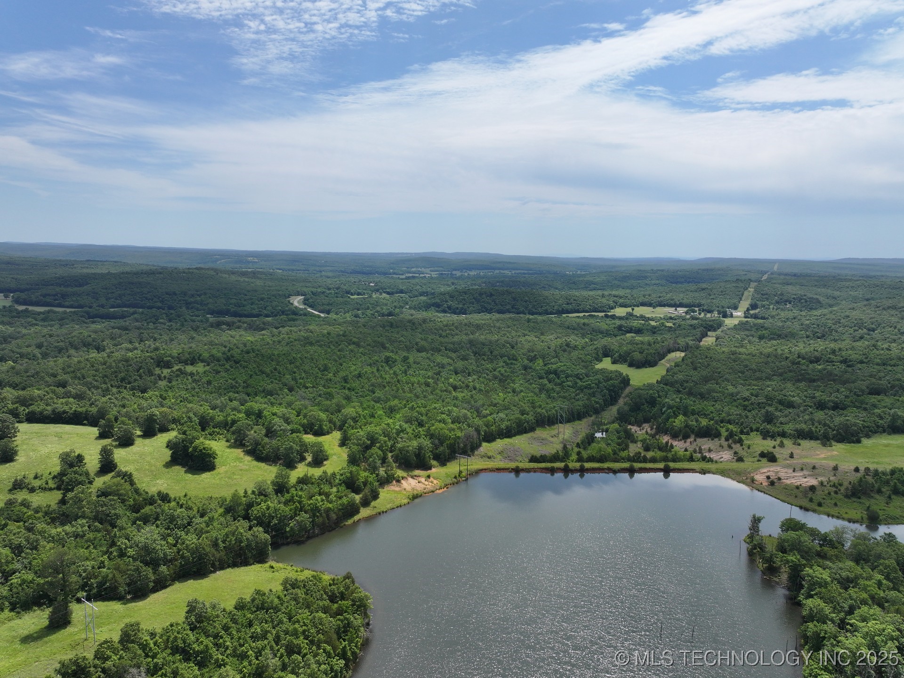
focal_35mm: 24
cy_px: 339
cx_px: 452
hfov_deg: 71.6
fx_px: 627
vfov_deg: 56.8
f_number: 2.8
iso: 140
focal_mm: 12.29
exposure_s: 1/2500
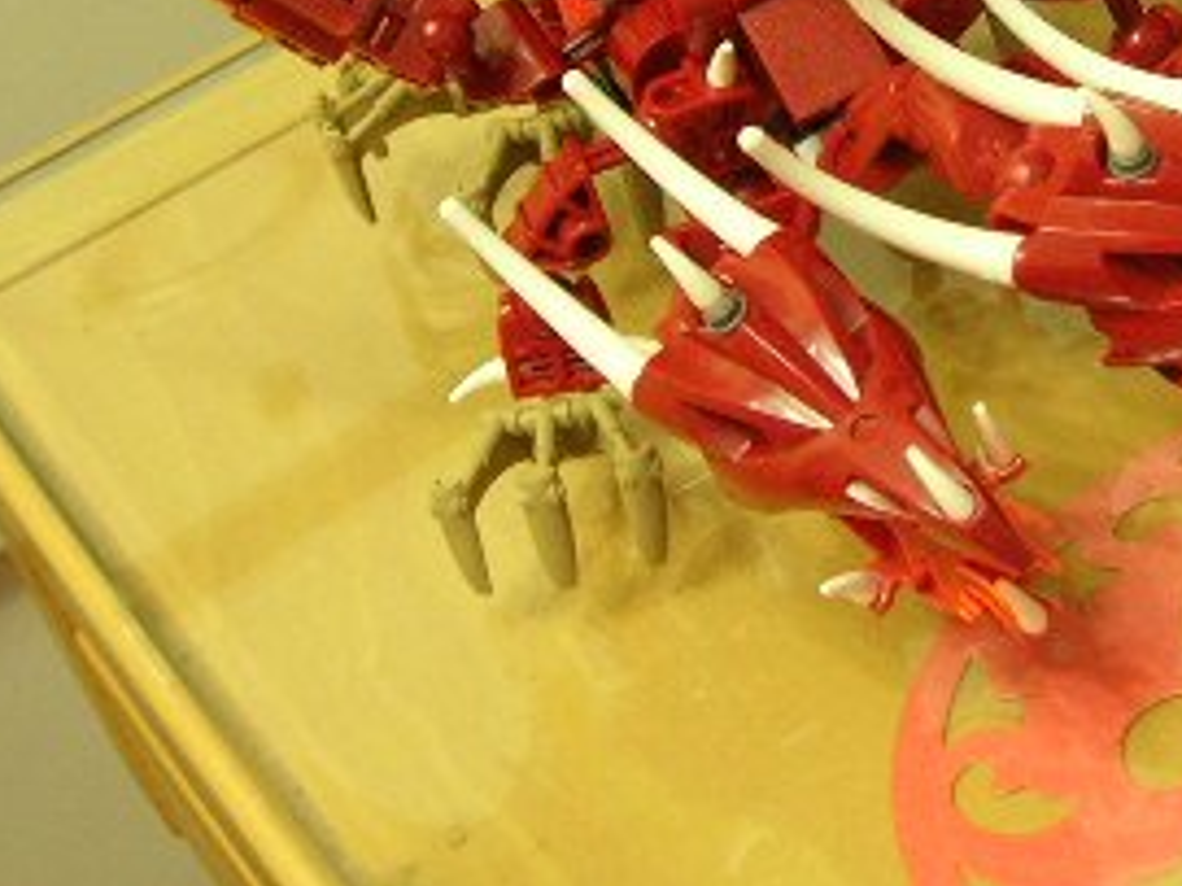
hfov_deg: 19.9
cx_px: 1025
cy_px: 52
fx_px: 3311
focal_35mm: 97
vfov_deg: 15.0
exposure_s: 1/3.8
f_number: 2.9
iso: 91
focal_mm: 8.5
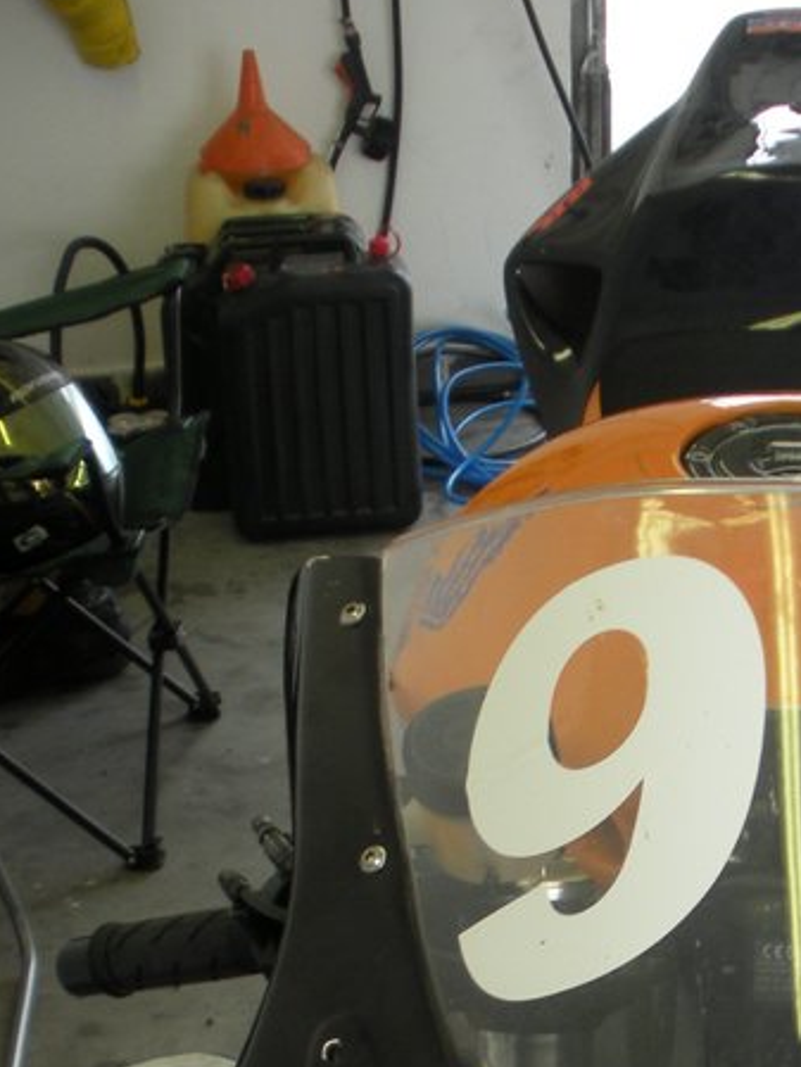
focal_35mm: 78
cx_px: 808
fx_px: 2405
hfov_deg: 18.4
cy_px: 986
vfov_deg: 24.2
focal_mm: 6.3
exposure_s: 1/64.1
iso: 116
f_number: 3.5
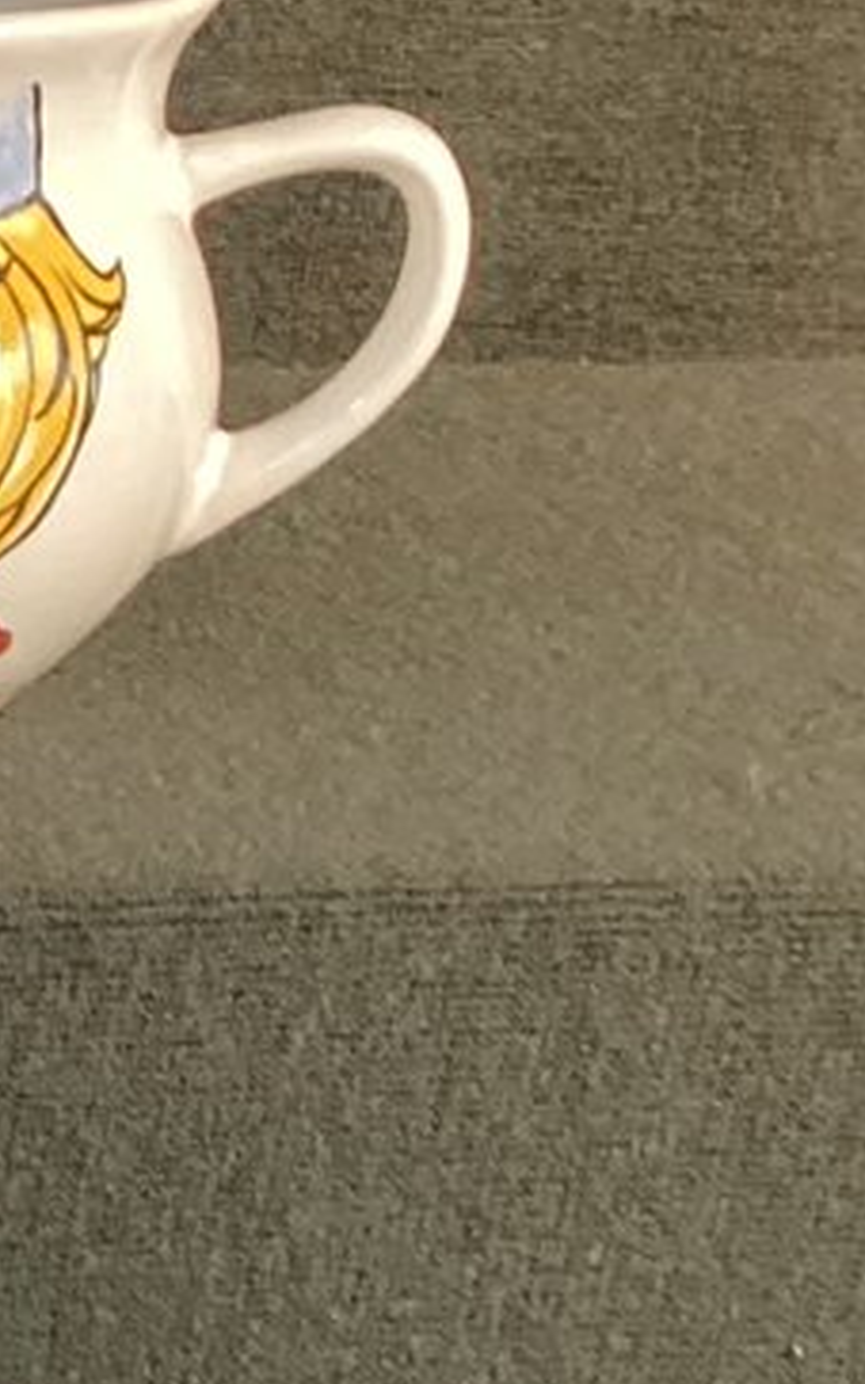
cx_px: -1980
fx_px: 5165
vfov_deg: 15.2
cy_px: 1104
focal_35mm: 137
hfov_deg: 7.9
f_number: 2.4
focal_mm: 3.3
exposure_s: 1/60
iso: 250
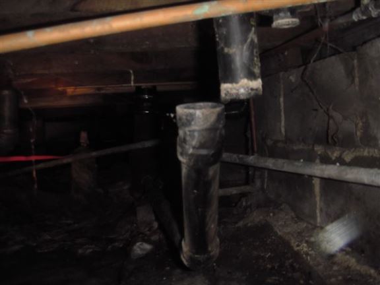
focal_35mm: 38
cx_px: 190
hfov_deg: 49.0
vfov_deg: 37.7
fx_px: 417
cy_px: 142
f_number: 3.5
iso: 125
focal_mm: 6.7
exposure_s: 1/30
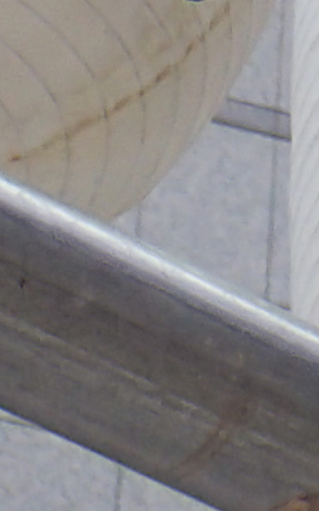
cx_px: 870
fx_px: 5496
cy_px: -987
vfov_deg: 5.1
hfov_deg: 3.3
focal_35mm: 395
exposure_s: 1/400
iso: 100
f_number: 3.5
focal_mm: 6.86
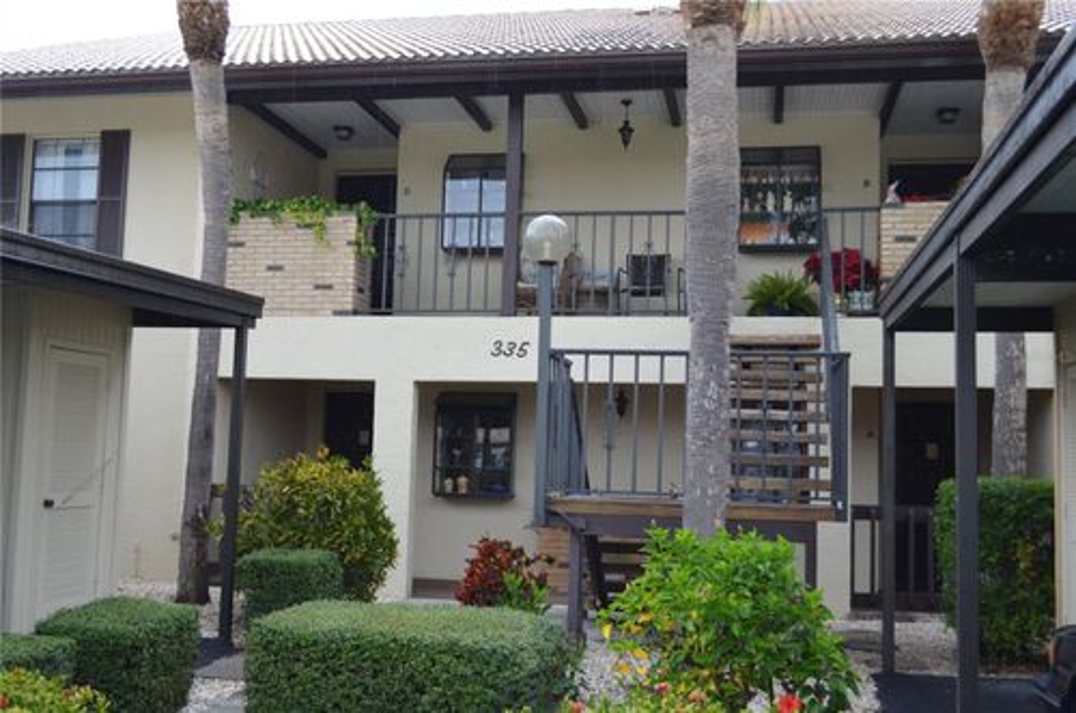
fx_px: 1074
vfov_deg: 36.7
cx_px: 538
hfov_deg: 53.2
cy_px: 356
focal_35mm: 36
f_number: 4
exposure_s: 1/60
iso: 640
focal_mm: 24
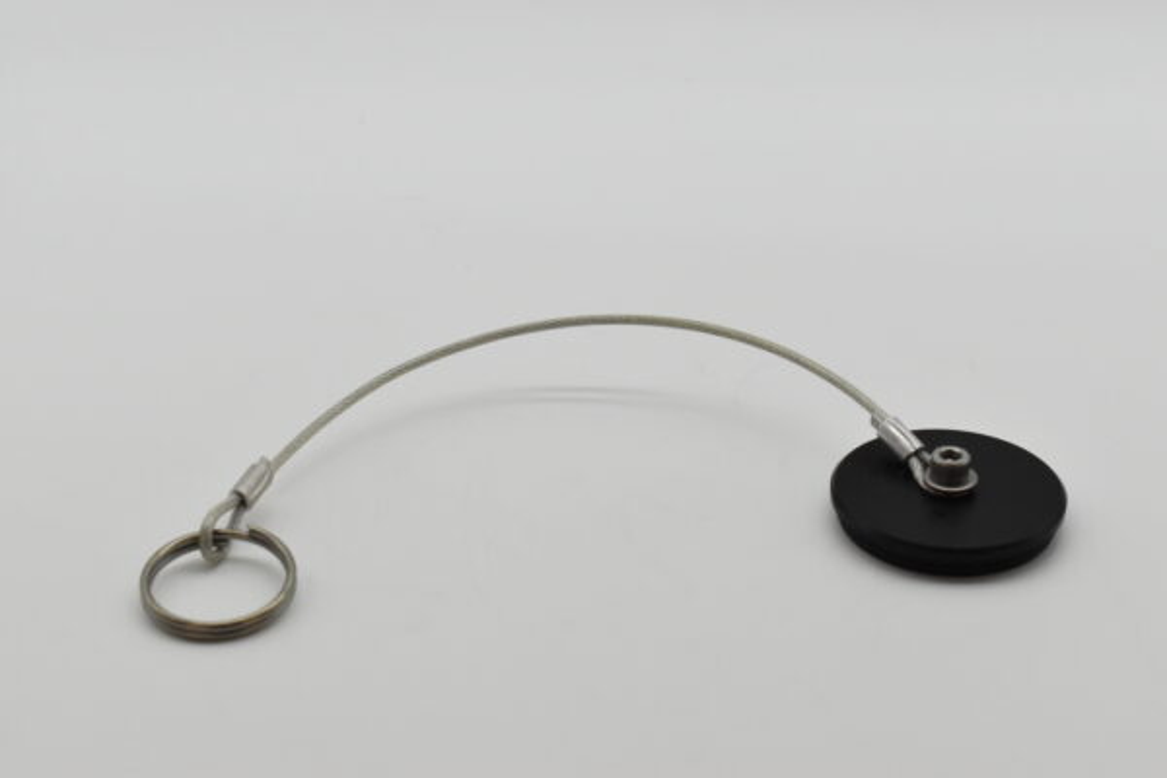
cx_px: 584
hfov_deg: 29.2
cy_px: 389
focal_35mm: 69
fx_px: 2237
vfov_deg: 19.7
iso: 1600
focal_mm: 46
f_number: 8
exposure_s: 1/2000
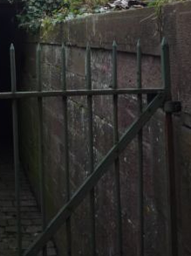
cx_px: -13
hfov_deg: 20.1
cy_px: -4
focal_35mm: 70
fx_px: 516
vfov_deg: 26.2
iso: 100
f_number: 3.3
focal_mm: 5.2
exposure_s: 1/40
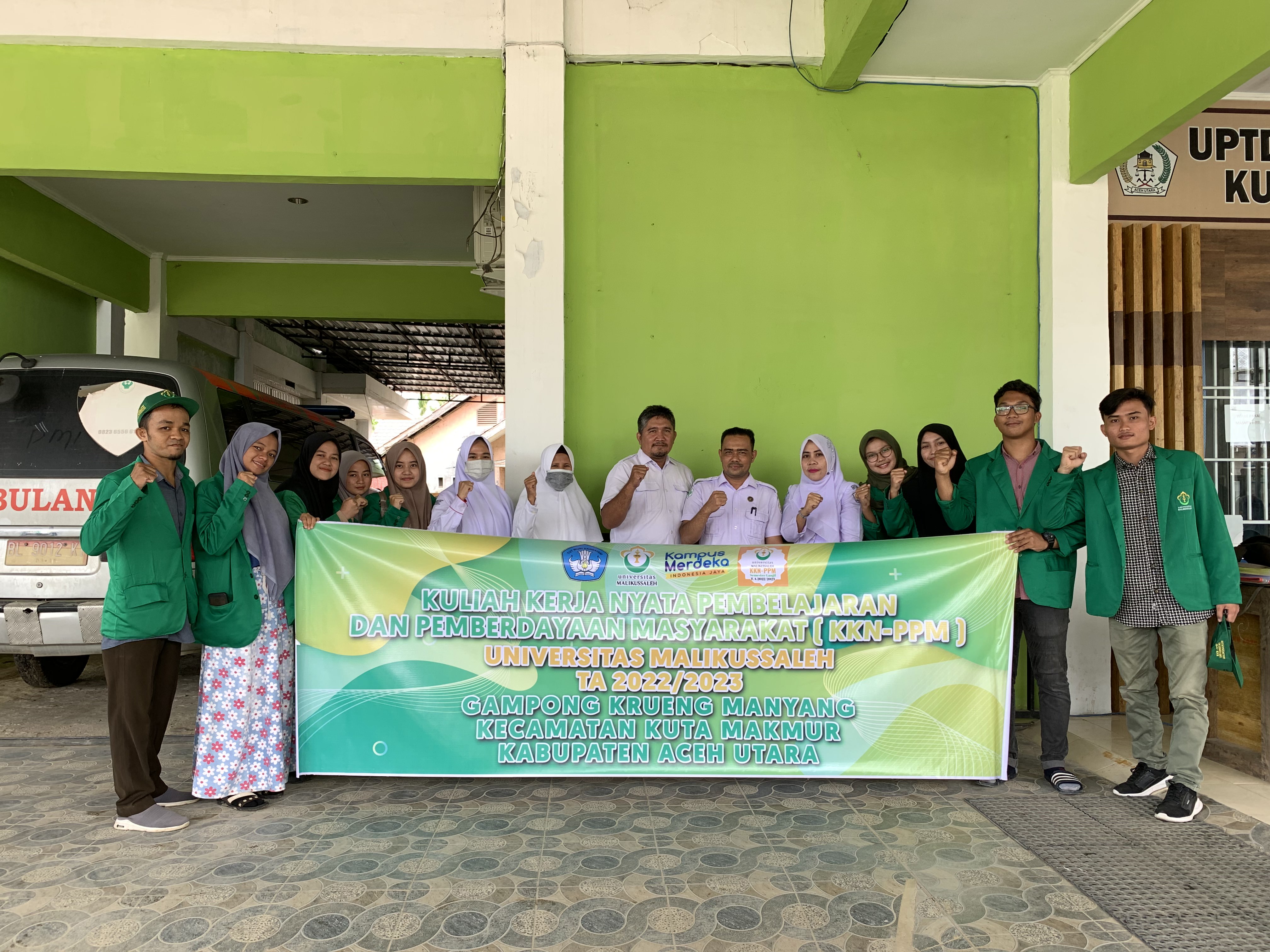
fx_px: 954
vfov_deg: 53.1
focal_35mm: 26
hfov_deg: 67.3
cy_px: 476
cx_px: 635
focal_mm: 4.25
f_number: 1.8
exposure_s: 1/122
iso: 25
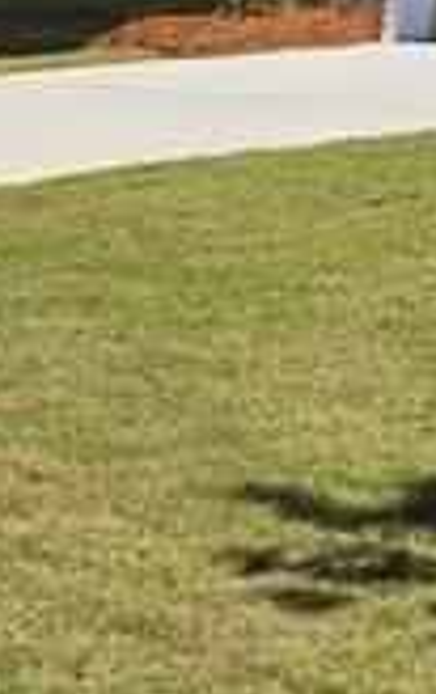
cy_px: -686
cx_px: 1668
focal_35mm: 152
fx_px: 2880
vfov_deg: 12.2
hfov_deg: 6.9
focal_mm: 5.4
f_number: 1.8
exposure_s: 1/2921
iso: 32
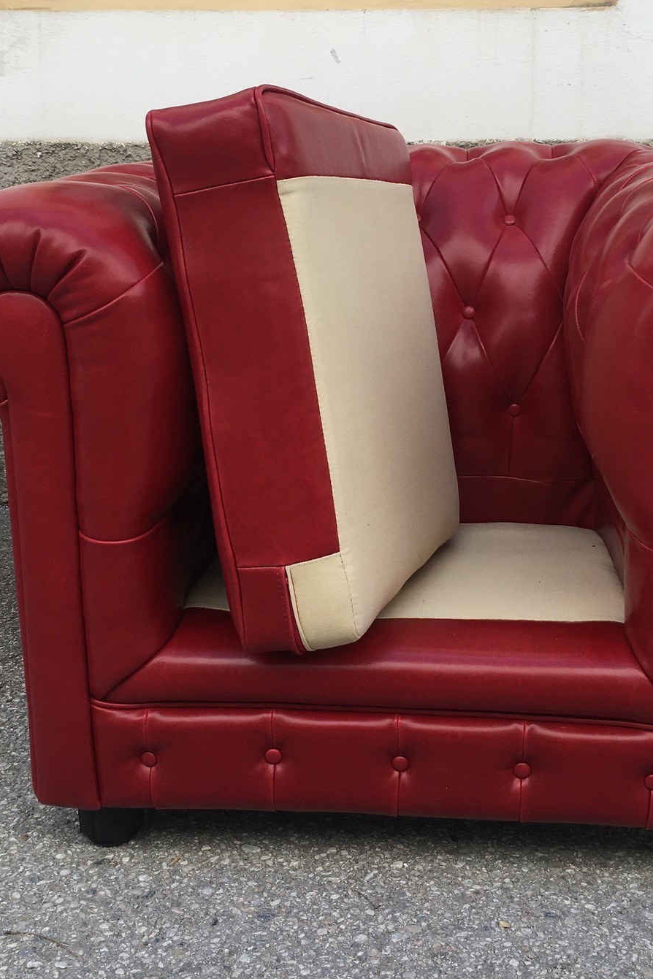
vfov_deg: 43.3
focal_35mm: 45
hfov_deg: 29.8
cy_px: 365
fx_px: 1224
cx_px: 363
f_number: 2.2
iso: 25
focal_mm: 4.15
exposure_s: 1/596
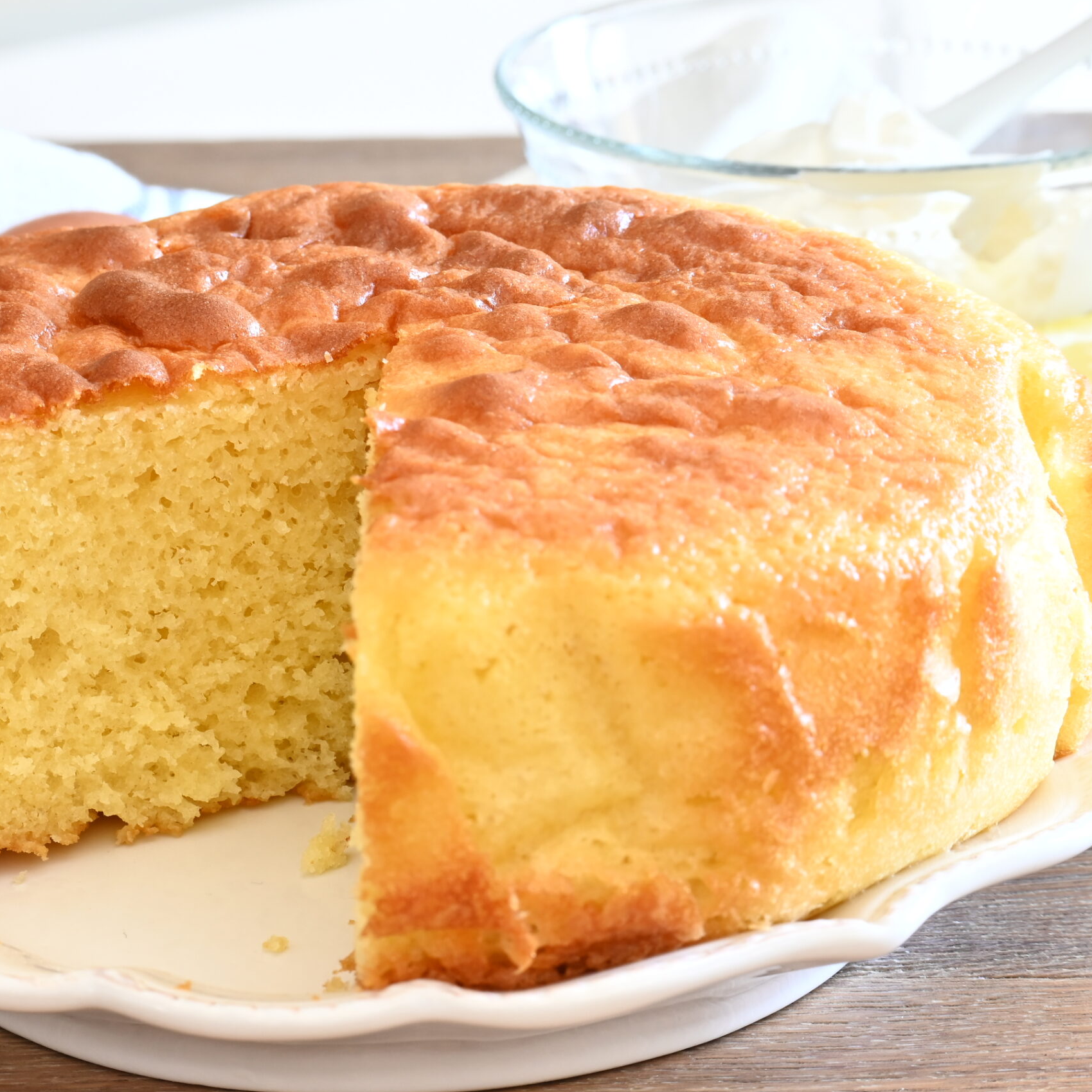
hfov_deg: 11.6
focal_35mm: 151
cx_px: 400
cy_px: 546
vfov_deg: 11.6
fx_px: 5389
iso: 200
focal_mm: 79
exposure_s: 1/2.5
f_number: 11
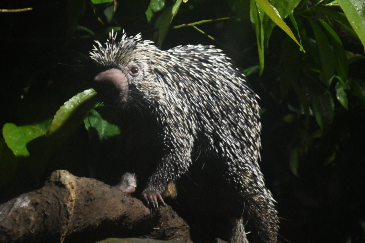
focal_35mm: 181
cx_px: 187
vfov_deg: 7.6
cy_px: 136
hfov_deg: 11.4
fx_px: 1835
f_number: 5.6
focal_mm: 105
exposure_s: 1/13
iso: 10000
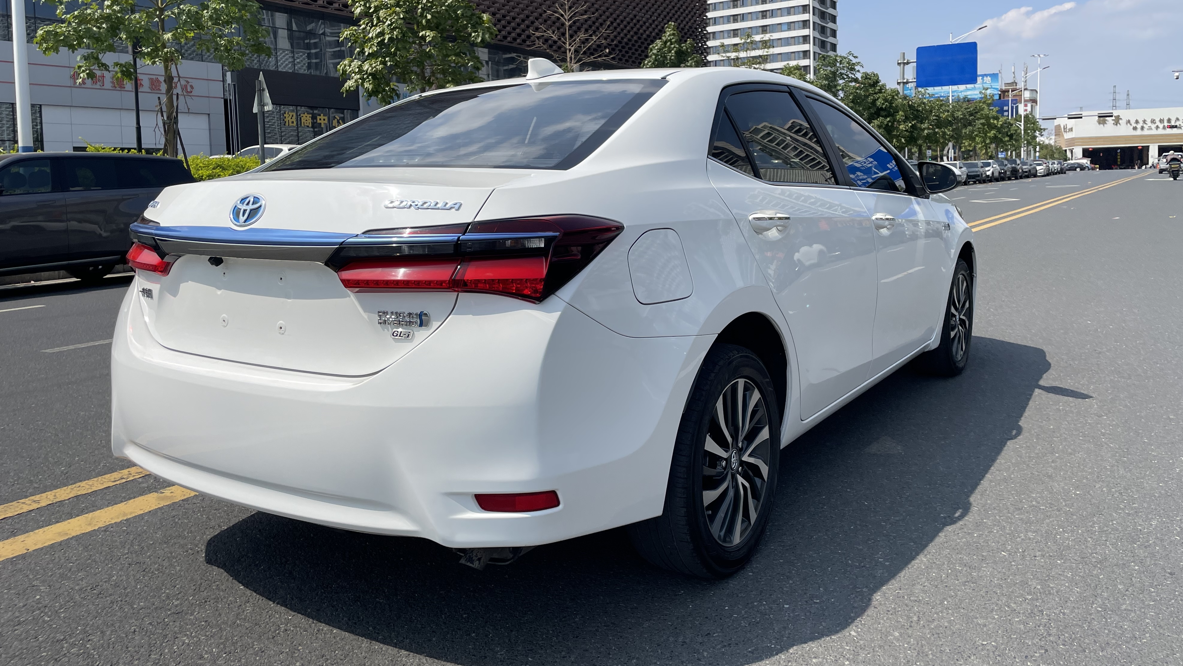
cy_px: 245
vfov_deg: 39.9
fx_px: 910
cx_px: 591
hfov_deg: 66.1
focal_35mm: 29
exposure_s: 1/5291
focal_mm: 4.2
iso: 32
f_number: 1.6
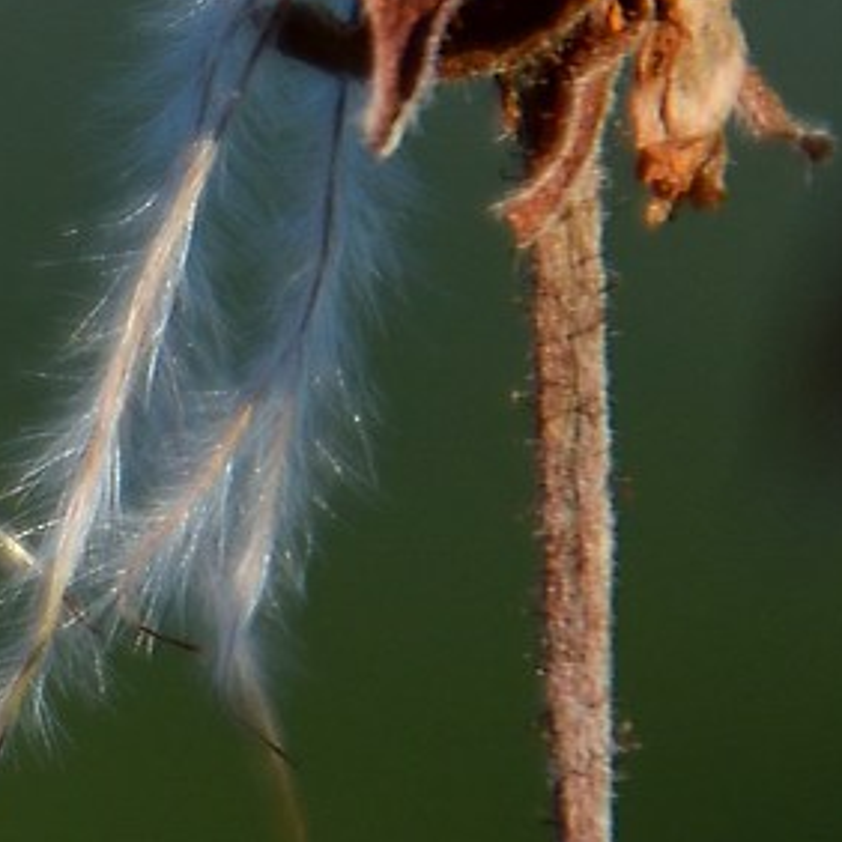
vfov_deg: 2.0
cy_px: 439
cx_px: -1126
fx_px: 23859
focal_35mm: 867
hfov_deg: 2.0
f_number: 4
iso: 100
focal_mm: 80
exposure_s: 1/1250
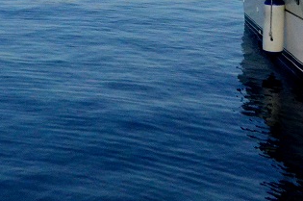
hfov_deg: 17.8
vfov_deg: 11.6
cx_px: 59
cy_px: -72
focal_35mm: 114
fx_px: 958
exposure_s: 1/8000
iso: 5000
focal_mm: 24
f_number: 5
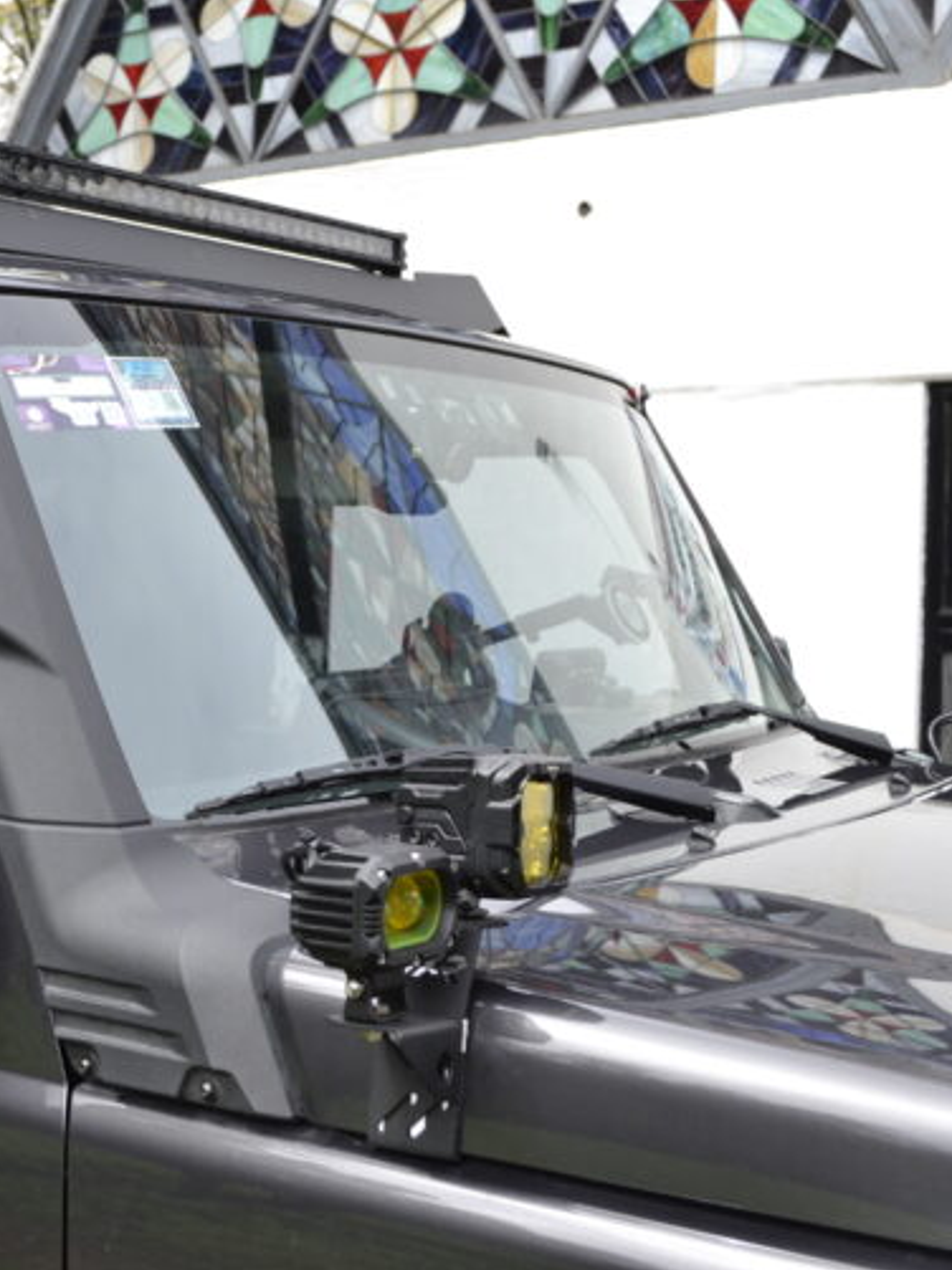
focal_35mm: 53
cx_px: 223
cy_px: 625
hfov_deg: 27.1
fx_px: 1945
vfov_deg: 36.2
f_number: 5.6
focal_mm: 24
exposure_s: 1/125
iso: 100
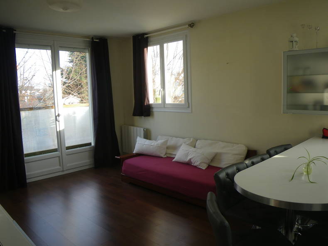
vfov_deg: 49.7
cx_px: 164
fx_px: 265
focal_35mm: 28
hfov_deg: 63.5
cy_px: 123
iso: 64
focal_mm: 5
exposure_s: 1/50
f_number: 3.5
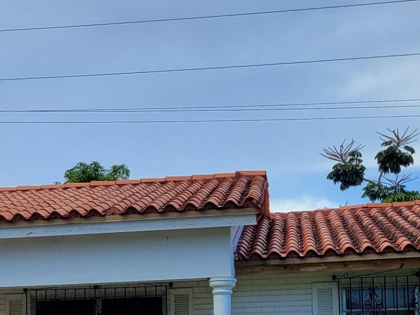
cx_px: 11
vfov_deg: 15.9
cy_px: 364
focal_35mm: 90
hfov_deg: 21.1
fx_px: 1092
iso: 40
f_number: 1.8
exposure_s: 1/1290
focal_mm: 5.4
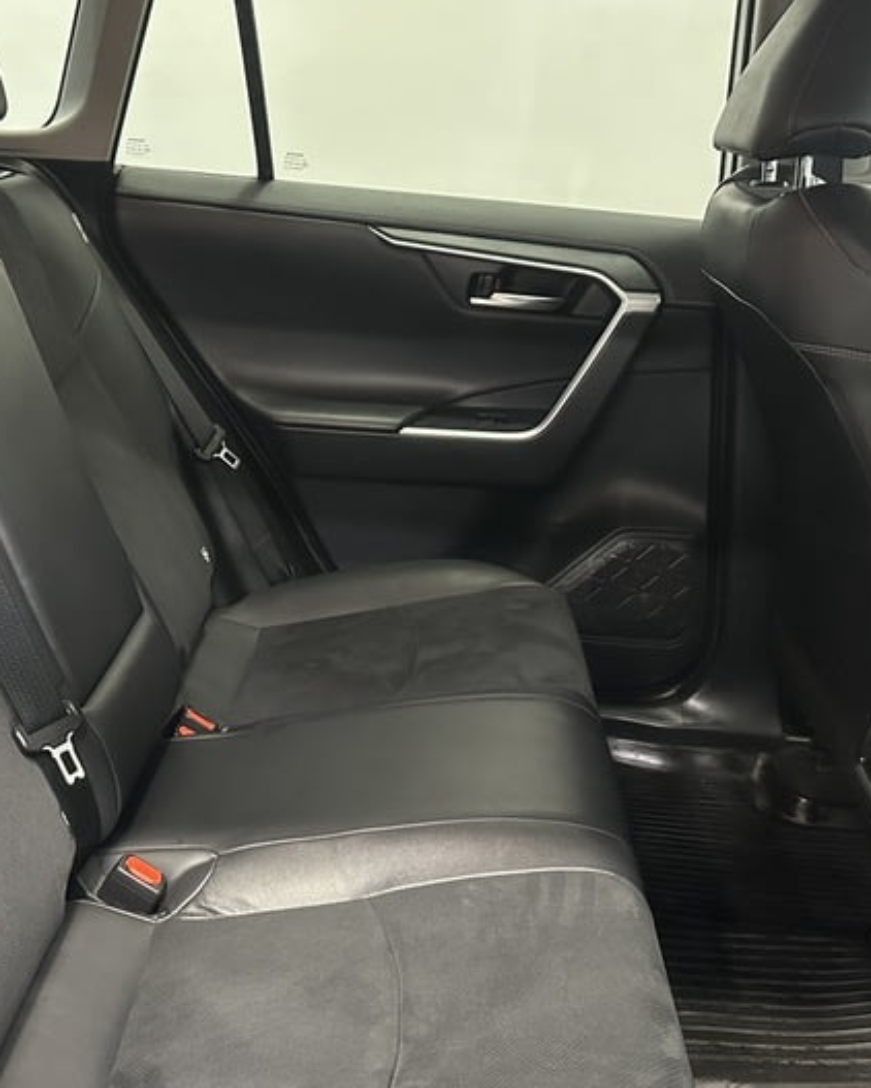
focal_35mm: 40
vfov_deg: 45.6
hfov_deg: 36.7
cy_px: 629
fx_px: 1288
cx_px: 241
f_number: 1.78
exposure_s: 1/33
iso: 1000
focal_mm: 6.86
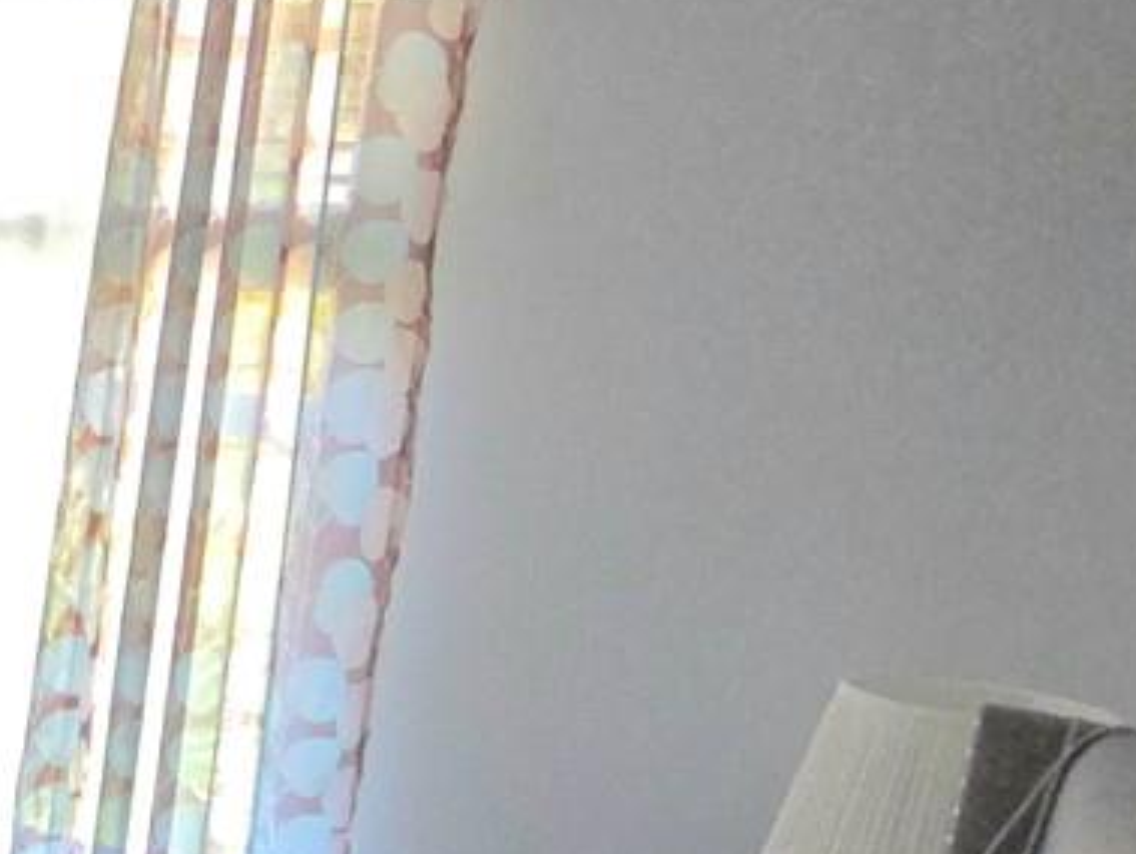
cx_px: -505
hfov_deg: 26.6
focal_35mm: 55
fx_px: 1806
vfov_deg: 26.6
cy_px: 484
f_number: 2.2
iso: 200
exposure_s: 1/60.2
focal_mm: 2.2
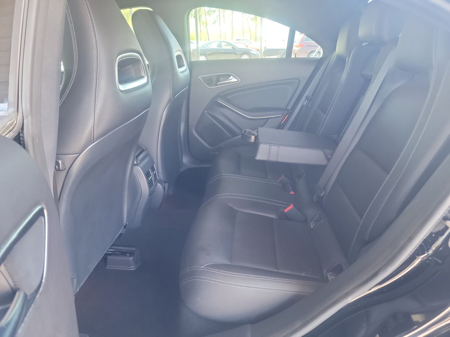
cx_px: 225
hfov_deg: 71.6
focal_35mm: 24
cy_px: 168
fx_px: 312
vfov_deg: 56.8
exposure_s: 1/59
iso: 1073
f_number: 1.8
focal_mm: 6.7
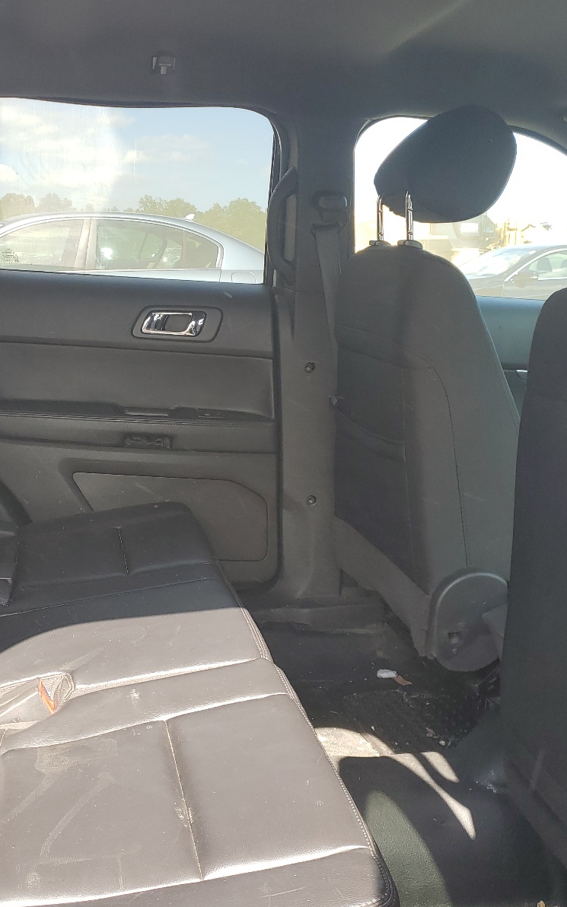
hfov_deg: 34.0
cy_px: 452
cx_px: 169
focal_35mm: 37
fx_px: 915
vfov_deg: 52.7
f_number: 1.5
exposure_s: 1/357
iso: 50
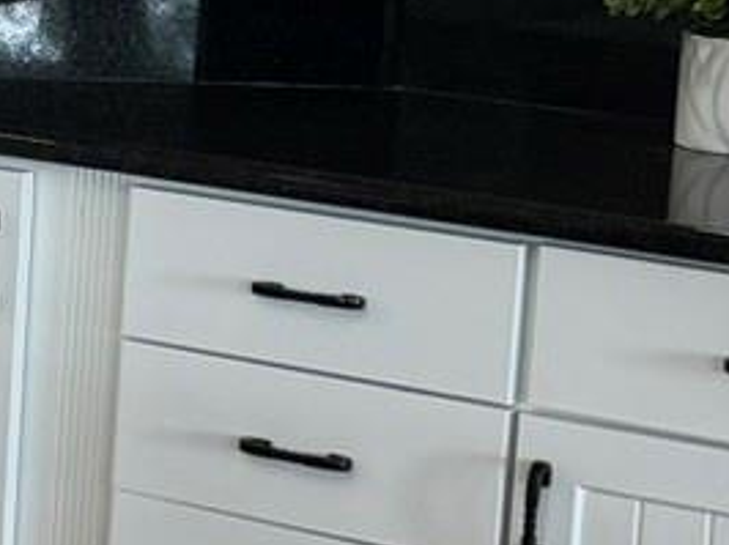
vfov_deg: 8.0
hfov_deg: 8.9
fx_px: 3893
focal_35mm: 185
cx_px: -1370
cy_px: -47
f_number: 1.78
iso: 125
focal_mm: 6.76
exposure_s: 1/60
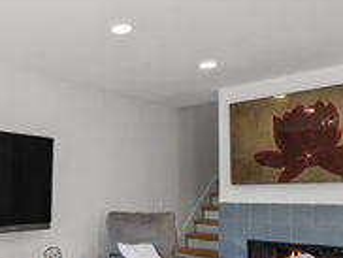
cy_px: 198
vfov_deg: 36.8
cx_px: 60
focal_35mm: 38
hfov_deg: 46.0
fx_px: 377
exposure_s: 1/10
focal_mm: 15
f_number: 9
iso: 250
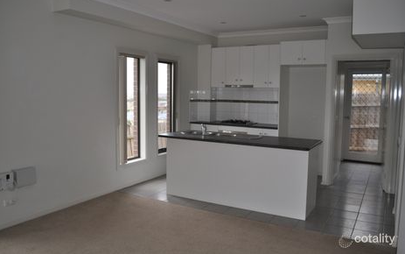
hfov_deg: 61.2
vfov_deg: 40.6
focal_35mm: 31
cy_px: 120
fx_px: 342
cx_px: 204
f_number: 3.8
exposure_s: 1/200
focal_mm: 20
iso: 200
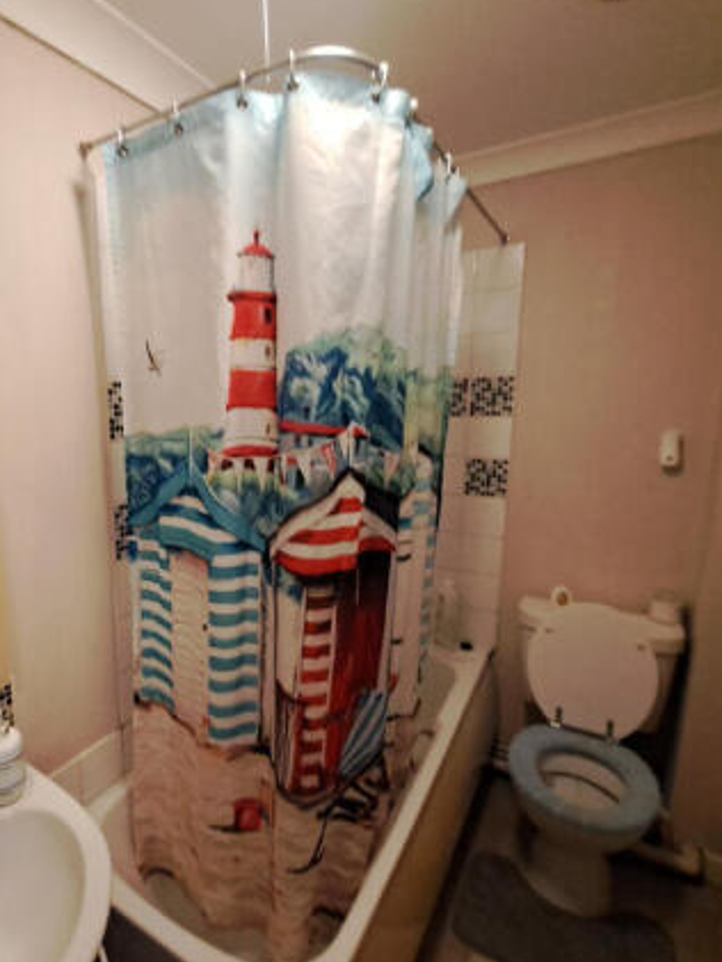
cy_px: 483
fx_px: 500
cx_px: 170
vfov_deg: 87.7
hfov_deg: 66.6
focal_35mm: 18
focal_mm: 1.74
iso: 400
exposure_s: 1/25
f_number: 2.2
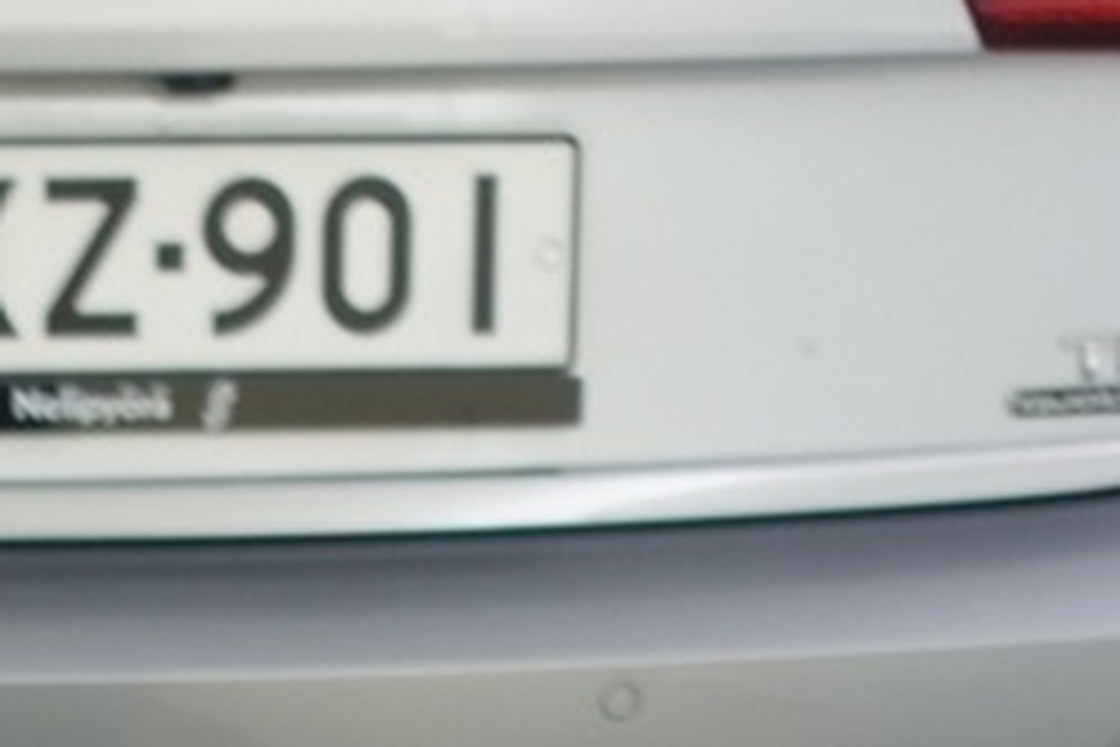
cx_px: -27
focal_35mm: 156
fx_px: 4853
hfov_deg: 13.0
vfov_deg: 8.2
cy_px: 1696
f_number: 2
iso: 125
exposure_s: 1/30
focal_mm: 9.4
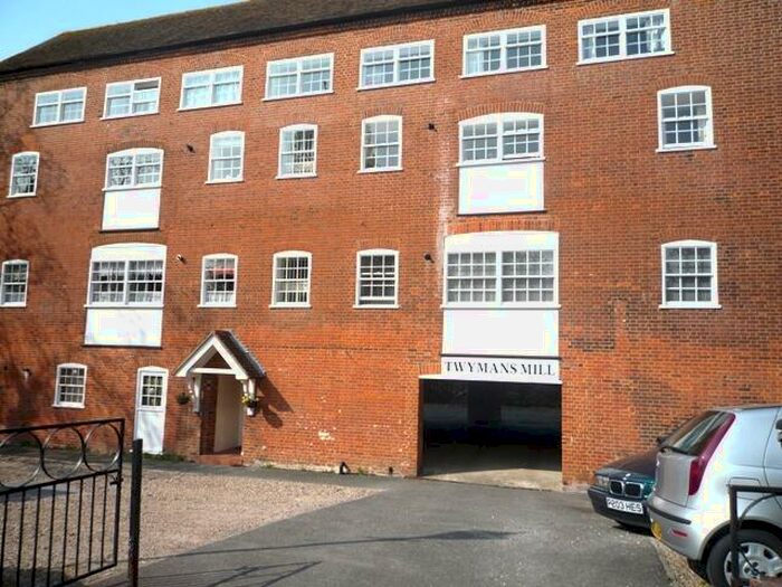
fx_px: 565
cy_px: 294
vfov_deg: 54.9
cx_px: 391
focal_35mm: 25
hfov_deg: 69.4
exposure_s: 1/800
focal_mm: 4.4
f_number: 4
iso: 100
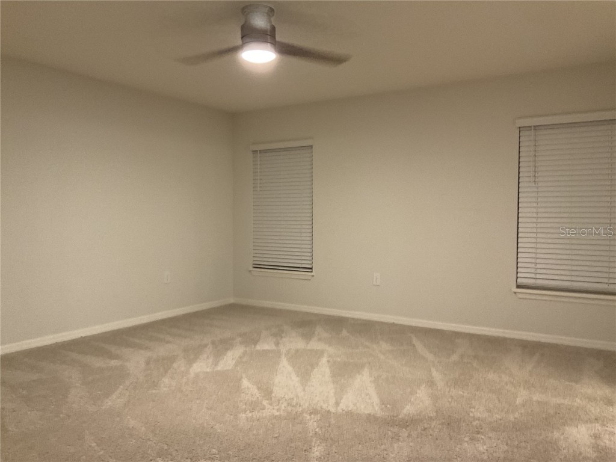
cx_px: 308
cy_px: 231
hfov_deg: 61.7
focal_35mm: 29
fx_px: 516
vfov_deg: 48.2
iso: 250
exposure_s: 1/60
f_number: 1.8
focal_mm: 3
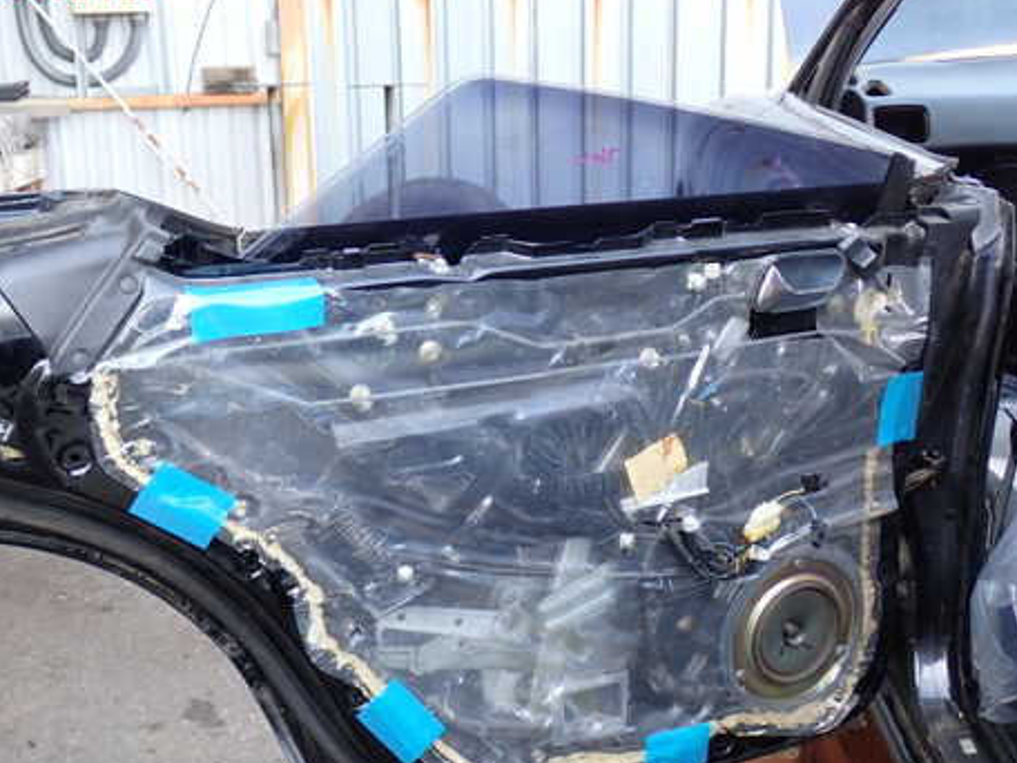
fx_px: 1469
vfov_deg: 29.0
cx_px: 415
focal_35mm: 50
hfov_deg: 38.1
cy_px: 457
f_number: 2.7
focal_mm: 6.83
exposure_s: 1/80
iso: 160
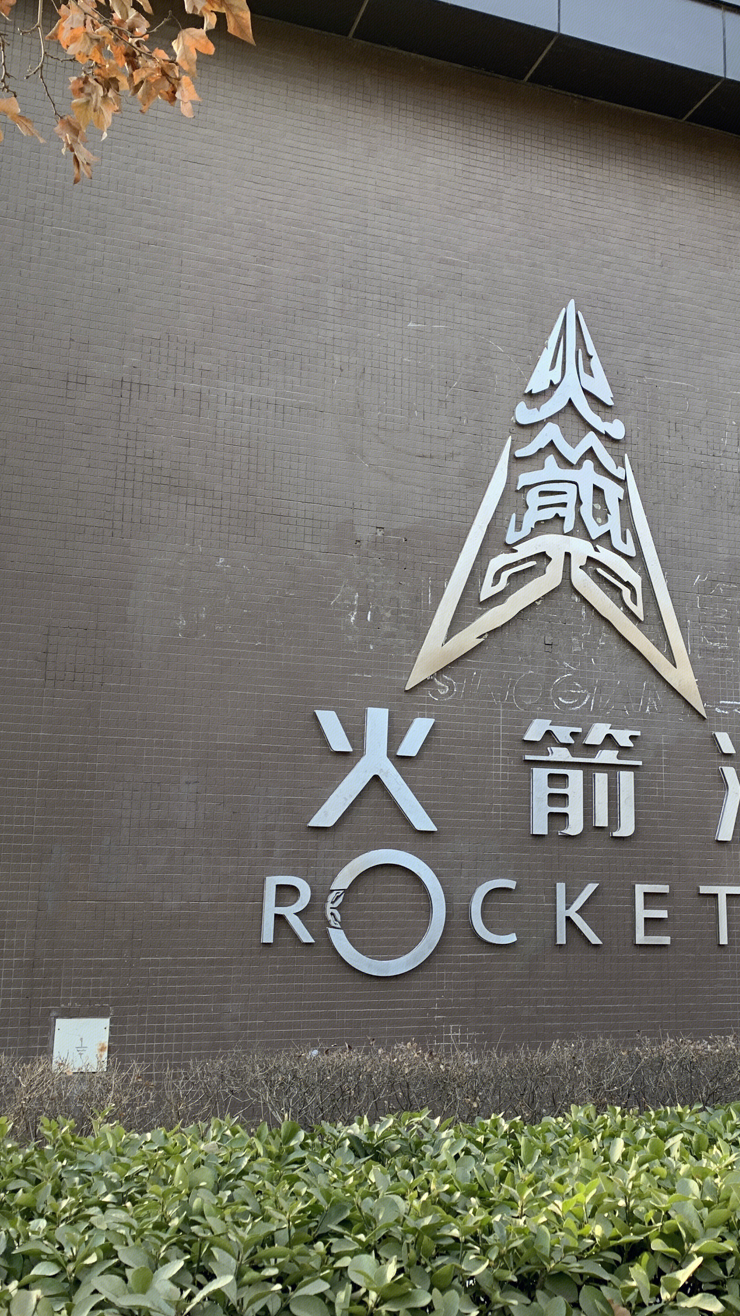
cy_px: 656
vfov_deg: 52.8
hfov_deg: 30.8
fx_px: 1325
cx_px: 523
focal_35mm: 38
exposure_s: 1/121
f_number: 1.8
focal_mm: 4.25
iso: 25
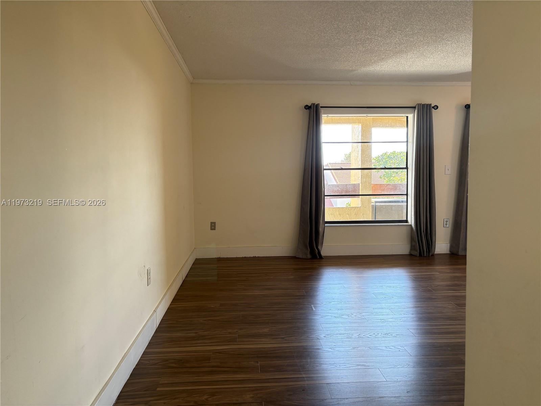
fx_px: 406
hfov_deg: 67.3
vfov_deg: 53.1
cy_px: 203
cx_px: 270
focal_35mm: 26
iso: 80
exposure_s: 1/120
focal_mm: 5.96
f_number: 1.6
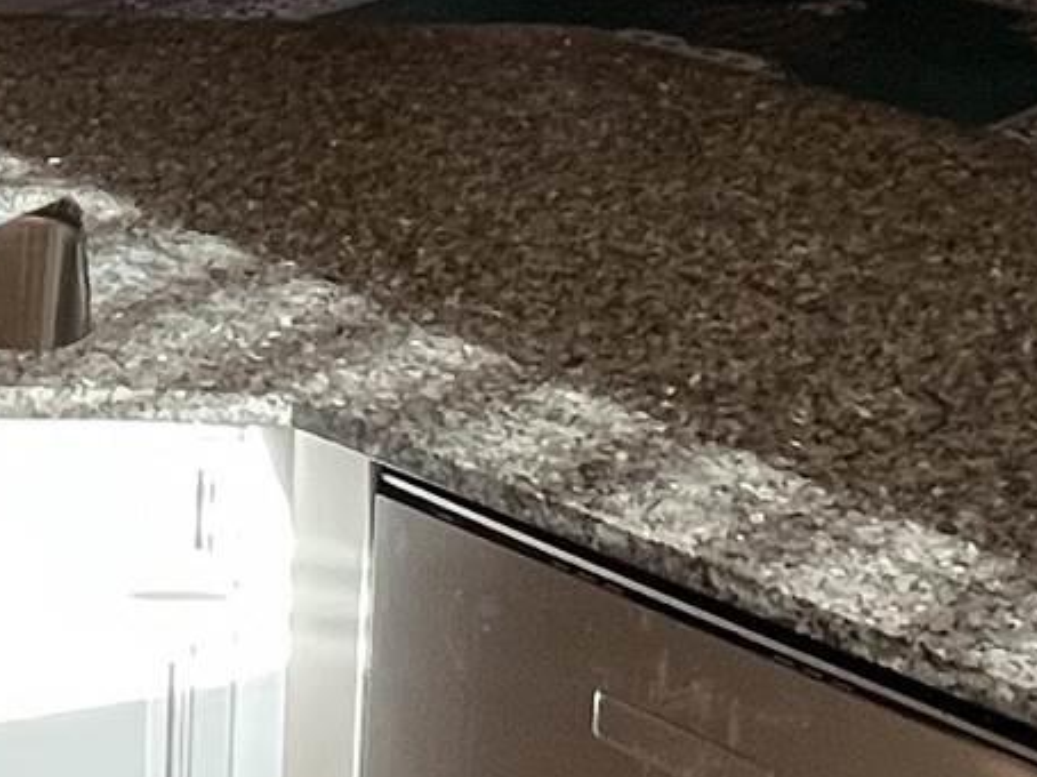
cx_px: -139
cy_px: -283
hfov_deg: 21.0
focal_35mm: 88
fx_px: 2635
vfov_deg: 15.8
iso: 200
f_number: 1.8
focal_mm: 1.57
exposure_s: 1/120
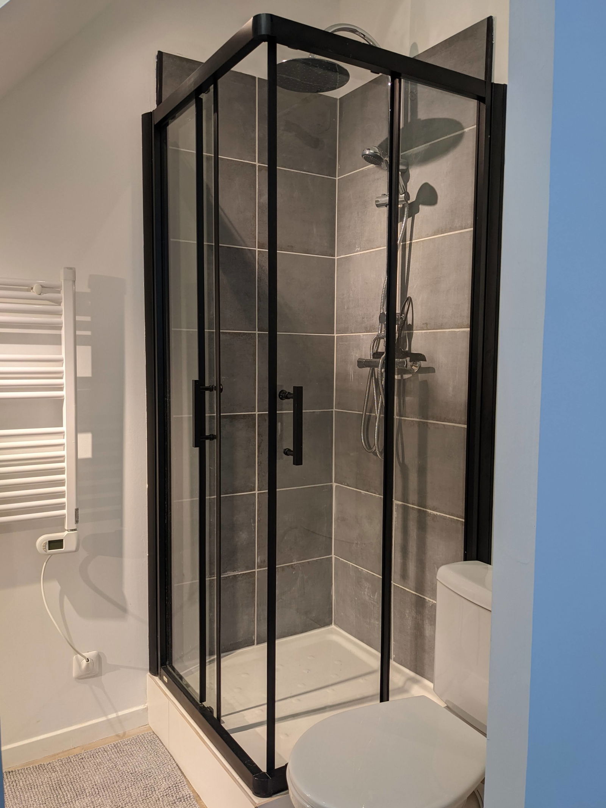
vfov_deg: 65.3
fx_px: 630
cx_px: 303
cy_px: 404
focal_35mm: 27
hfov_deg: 51.4
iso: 75
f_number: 1.73
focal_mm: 4.38
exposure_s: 1/49.9
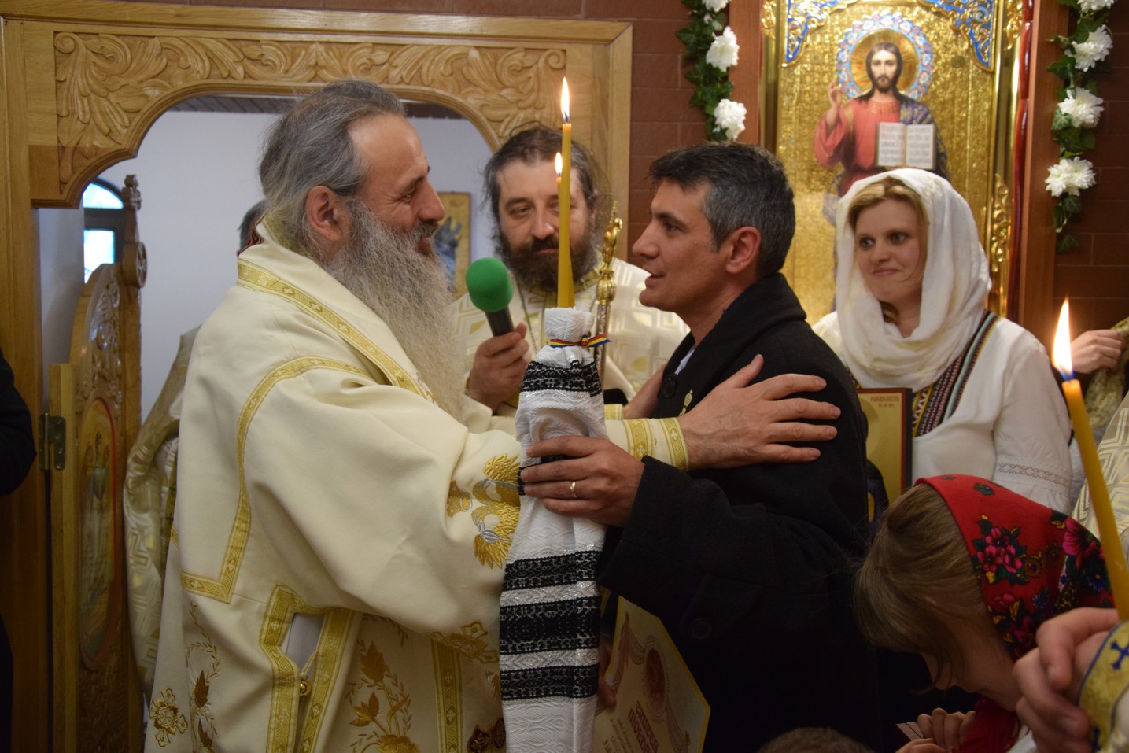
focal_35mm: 36
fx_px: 1129
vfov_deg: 36.9
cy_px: 376
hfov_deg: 53.1
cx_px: 564
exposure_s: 1/60
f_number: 3.8
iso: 1800
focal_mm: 24
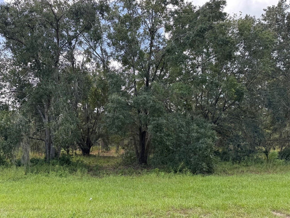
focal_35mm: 30
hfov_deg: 59.6
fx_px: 251
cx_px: 121
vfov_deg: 46.6
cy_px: 129
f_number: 1.78
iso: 80
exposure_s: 1/693
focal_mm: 6.76
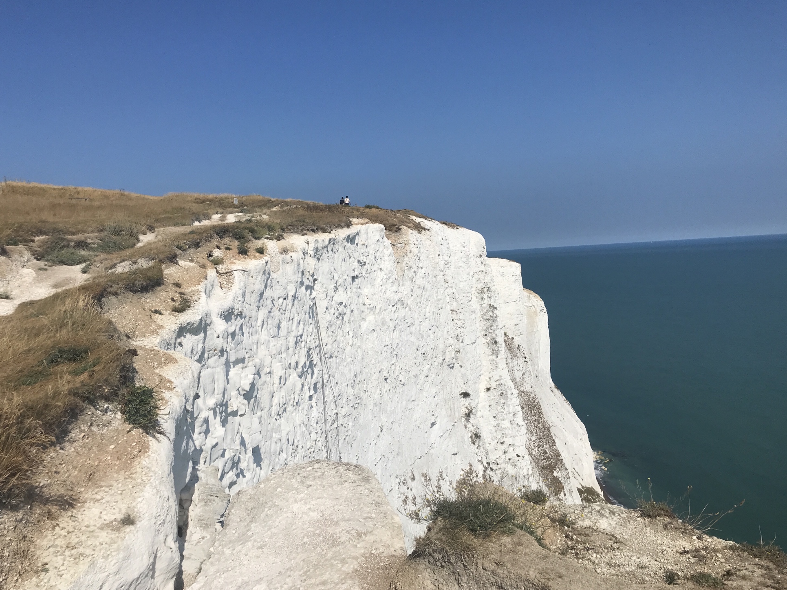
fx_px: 659
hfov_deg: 61.7
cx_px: 383
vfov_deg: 48.2
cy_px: 302
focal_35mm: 29
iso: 25
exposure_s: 1/8772
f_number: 1.8
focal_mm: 3.99
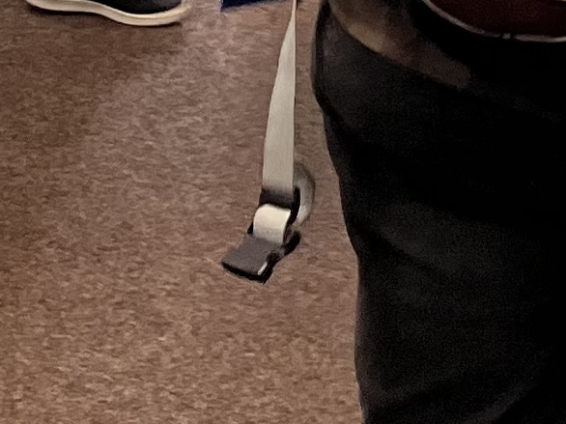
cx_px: 308
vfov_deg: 7.3
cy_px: -839
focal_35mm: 179
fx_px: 2926
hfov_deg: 11.0
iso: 125
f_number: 1.6
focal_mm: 5.1
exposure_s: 1/100
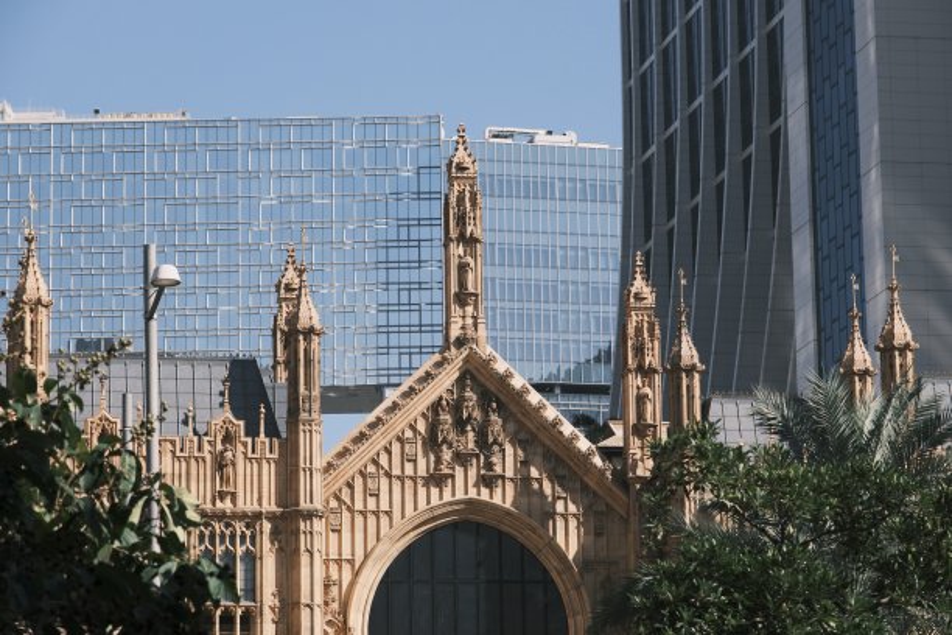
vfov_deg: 11.4
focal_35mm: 120
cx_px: 476
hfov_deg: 17.1
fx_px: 3173
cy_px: 318
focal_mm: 80
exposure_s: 1/420
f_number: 6.4
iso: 125
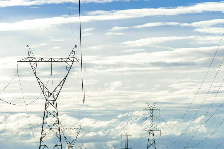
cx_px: 144
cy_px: 81
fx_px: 1375
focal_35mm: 221
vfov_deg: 6.2
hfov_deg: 9.3
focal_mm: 114
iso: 200
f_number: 8
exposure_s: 1/640
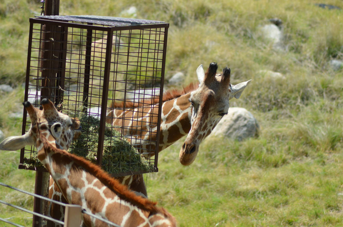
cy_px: 114
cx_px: 172
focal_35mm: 292
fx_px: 2781
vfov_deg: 4.7
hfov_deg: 7.1
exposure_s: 1/2000
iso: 400
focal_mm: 195
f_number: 5.6
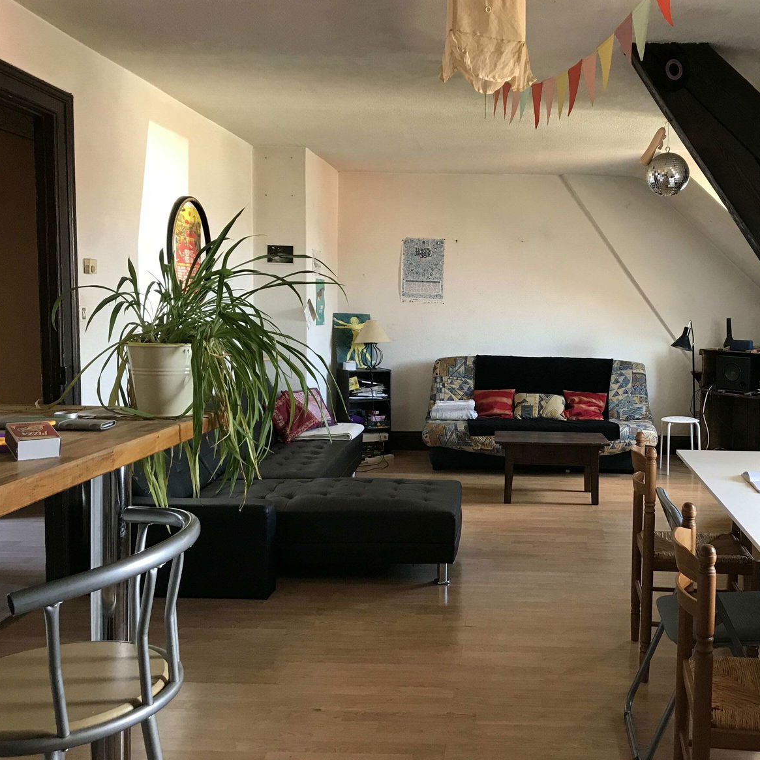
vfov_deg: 48.4
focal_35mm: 34
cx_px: 515
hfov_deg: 47.6
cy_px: 374
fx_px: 845
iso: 40
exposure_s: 1/20
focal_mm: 3.99
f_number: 1.8
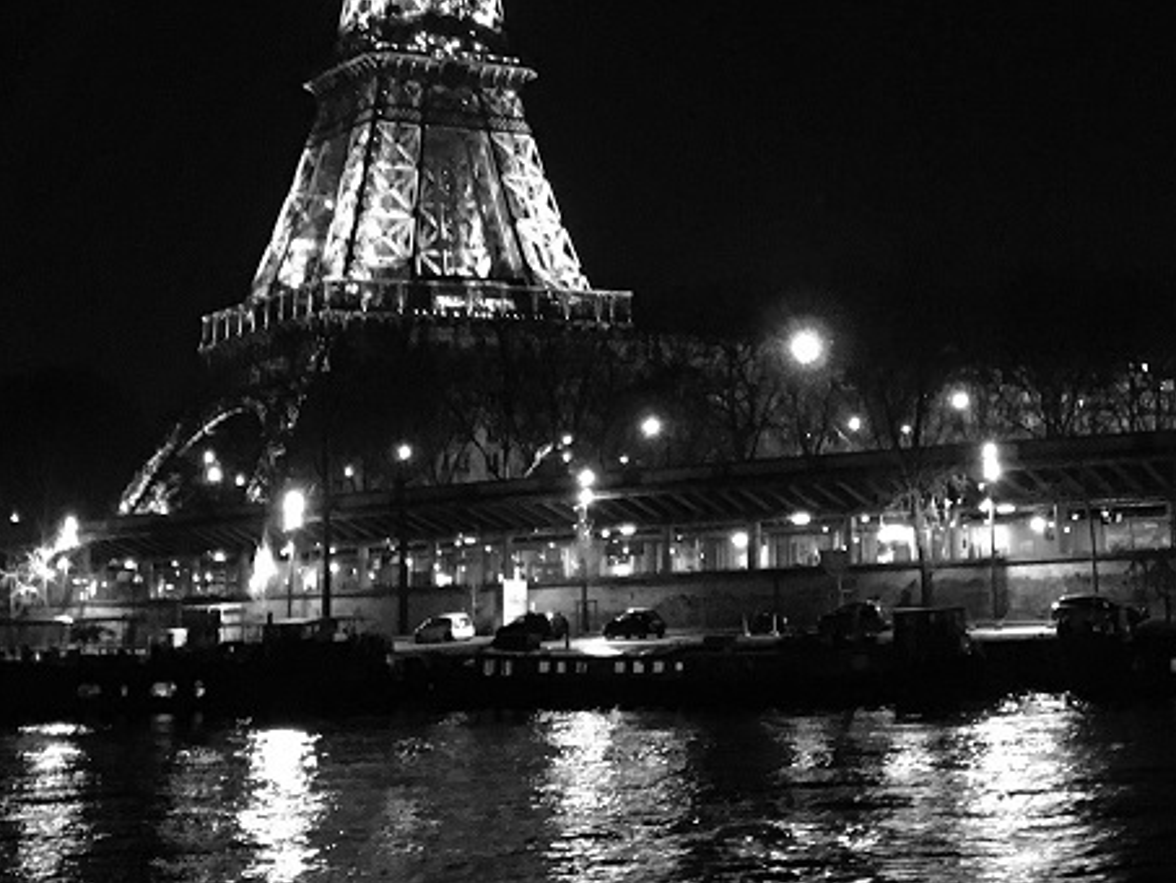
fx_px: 2175
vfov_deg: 22.1
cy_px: 13
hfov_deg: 29.7
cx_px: 914
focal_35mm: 64
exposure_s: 1/17
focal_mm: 4.15
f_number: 2.2
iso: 400
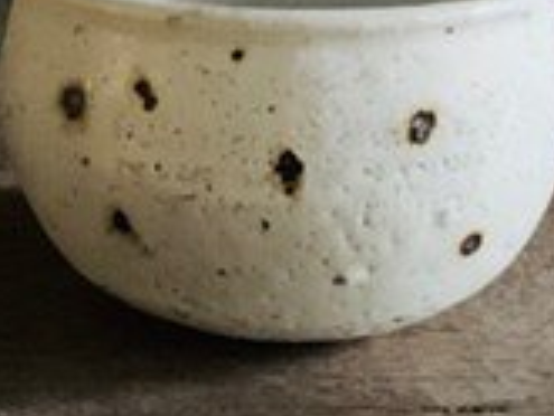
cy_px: -34
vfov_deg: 14.4
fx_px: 1618
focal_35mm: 101
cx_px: 198
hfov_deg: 19.4
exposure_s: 1/15
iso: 800
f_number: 1.8
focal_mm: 4.25
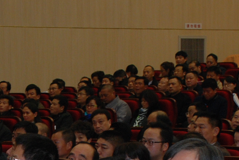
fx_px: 1150
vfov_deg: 7.9
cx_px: 10
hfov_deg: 11.8
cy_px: 199
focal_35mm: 173
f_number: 4.2
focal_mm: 32
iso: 400
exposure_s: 1/60
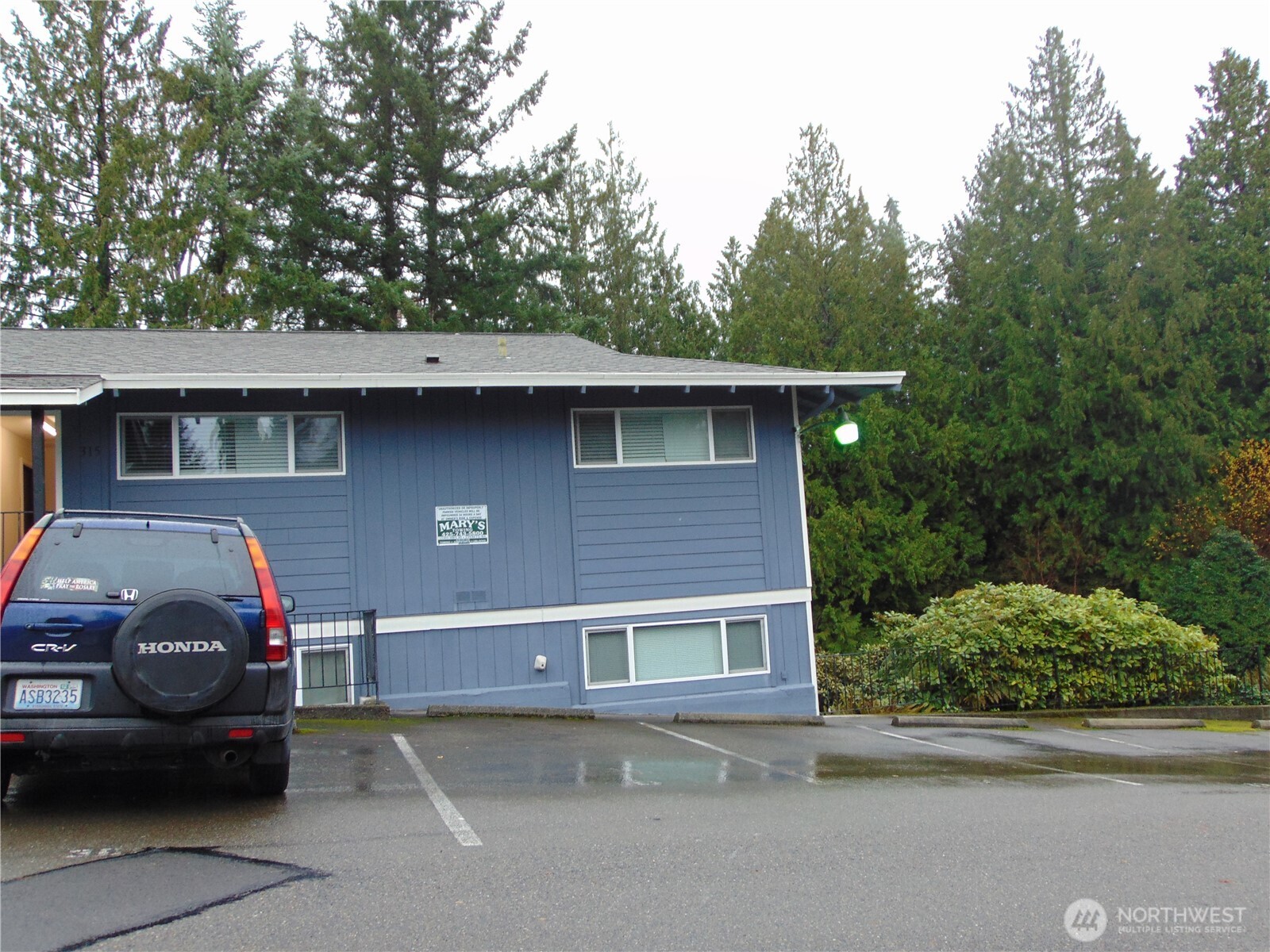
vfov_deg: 46.8
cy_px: 476
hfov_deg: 60.0
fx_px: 1101
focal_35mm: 30
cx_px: 635
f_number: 3.1
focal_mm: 5.4
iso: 80
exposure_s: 1/30
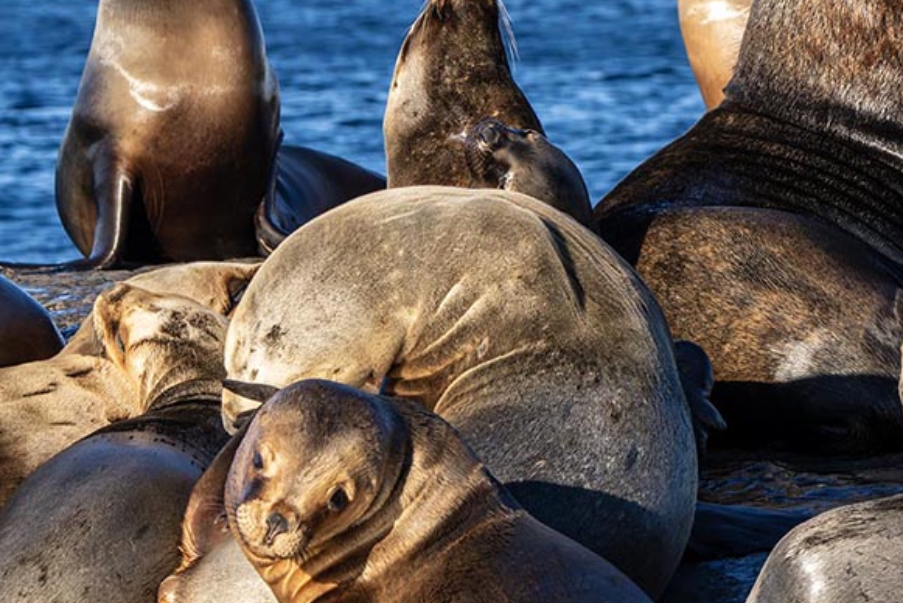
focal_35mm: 578
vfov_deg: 2.4
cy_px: 328
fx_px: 14505
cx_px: 659
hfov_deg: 3.6
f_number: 16
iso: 500
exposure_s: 1/320
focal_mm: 280
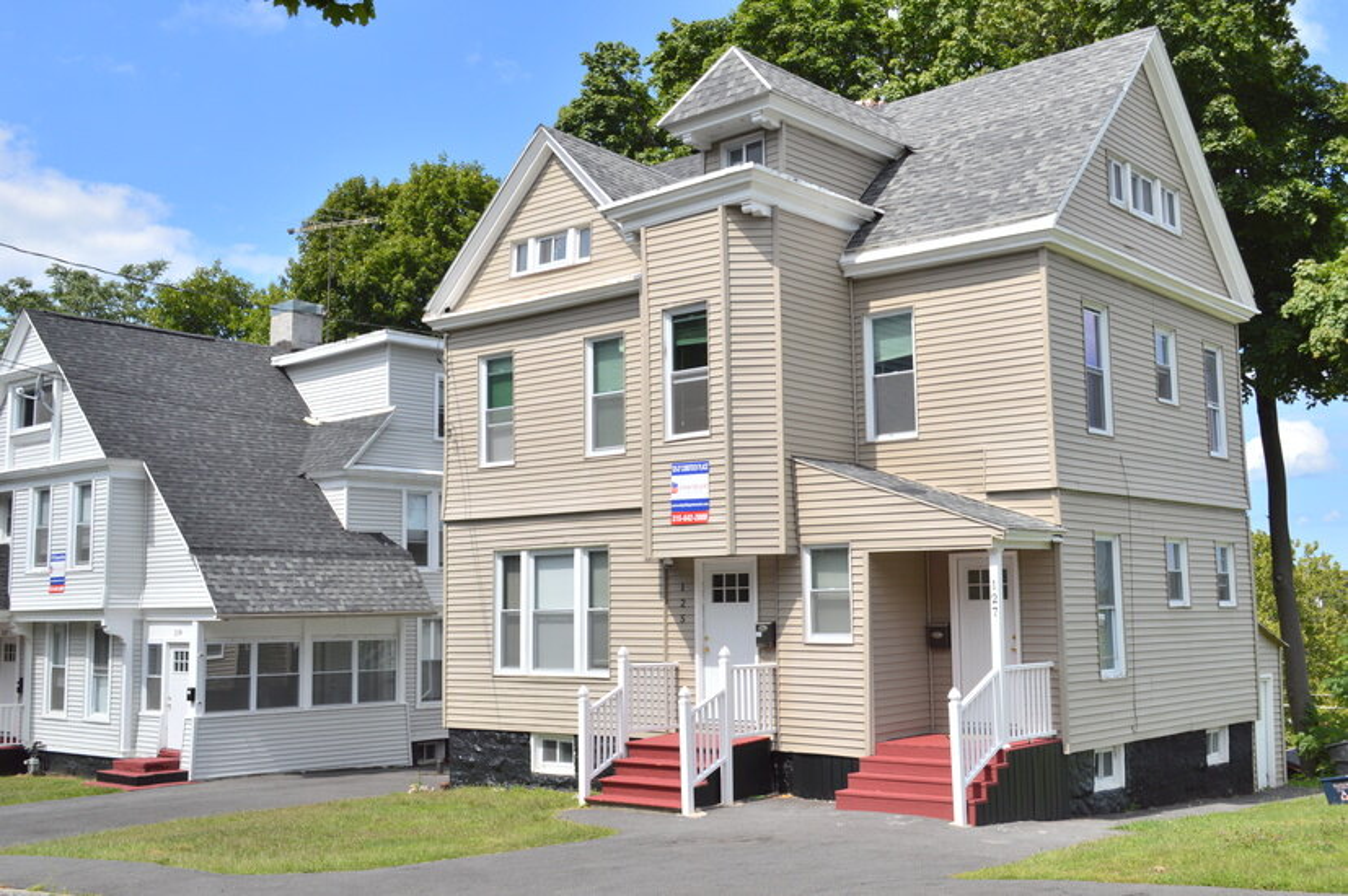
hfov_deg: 49.6
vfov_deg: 34.2
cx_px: 674
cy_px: 448
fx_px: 1459
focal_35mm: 39
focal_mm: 26
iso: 100
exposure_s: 1/320
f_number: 8
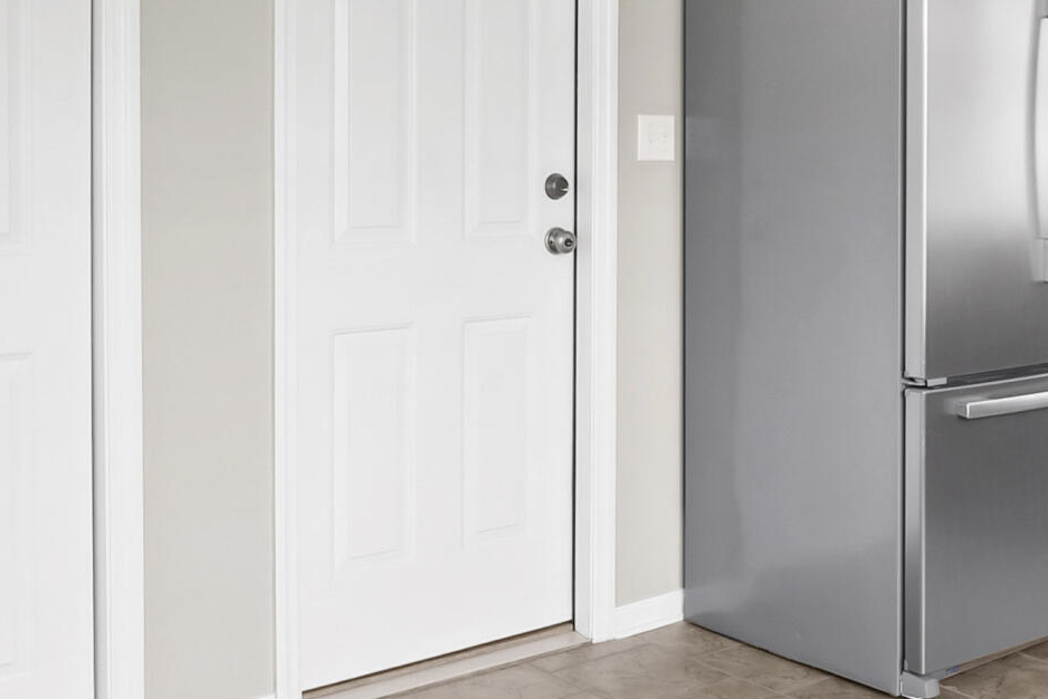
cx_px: 797
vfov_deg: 26.9
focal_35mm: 50
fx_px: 1444
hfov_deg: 38.8
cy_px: 179
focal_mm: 15.5
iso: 640
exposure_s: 1/50
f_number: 8
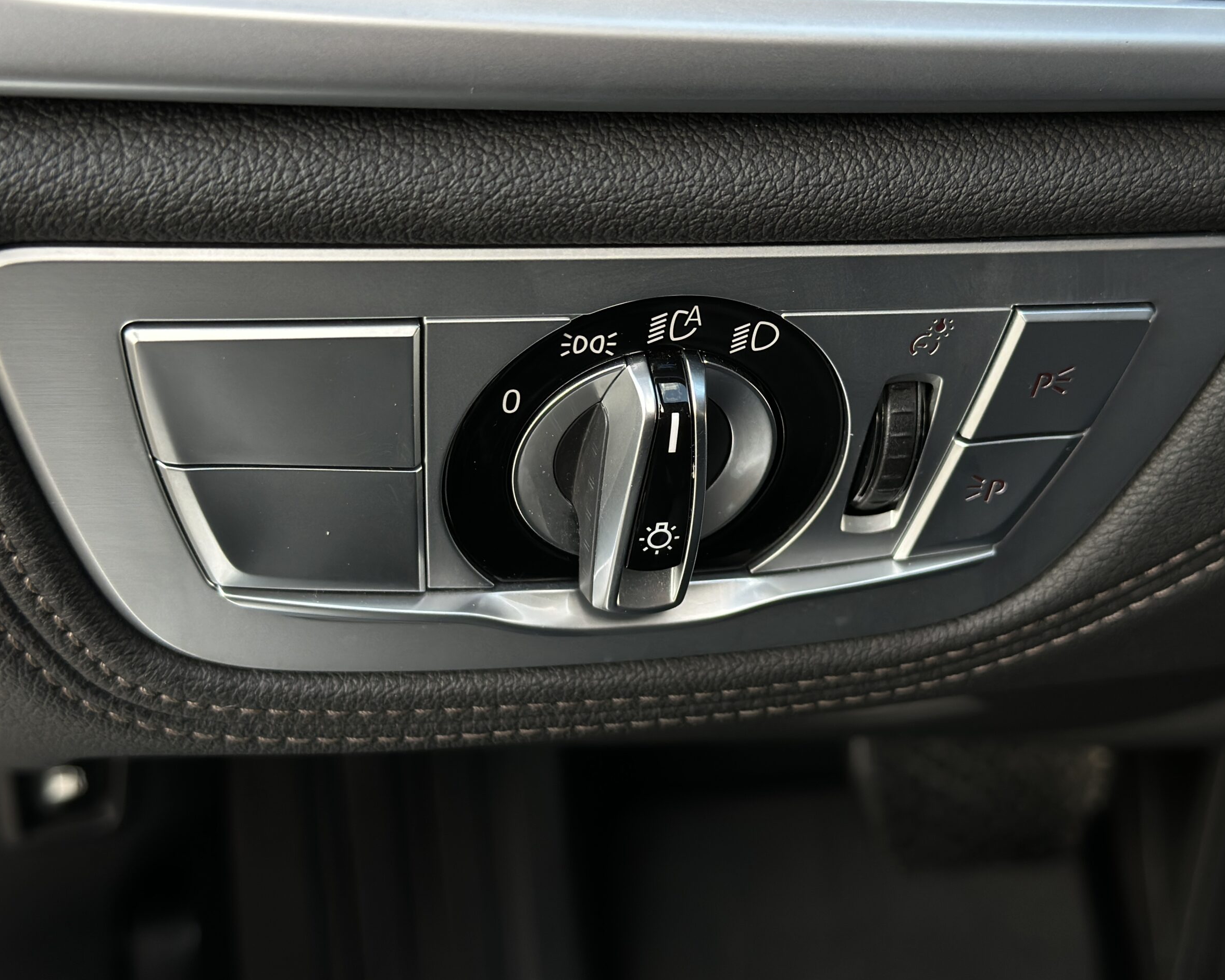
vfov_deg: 29.7
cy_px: 481
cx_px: 623
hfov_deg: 36.7
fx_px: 1849
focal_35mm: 51
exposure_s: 1/198
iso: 80
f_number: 1.78
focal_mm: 6.86
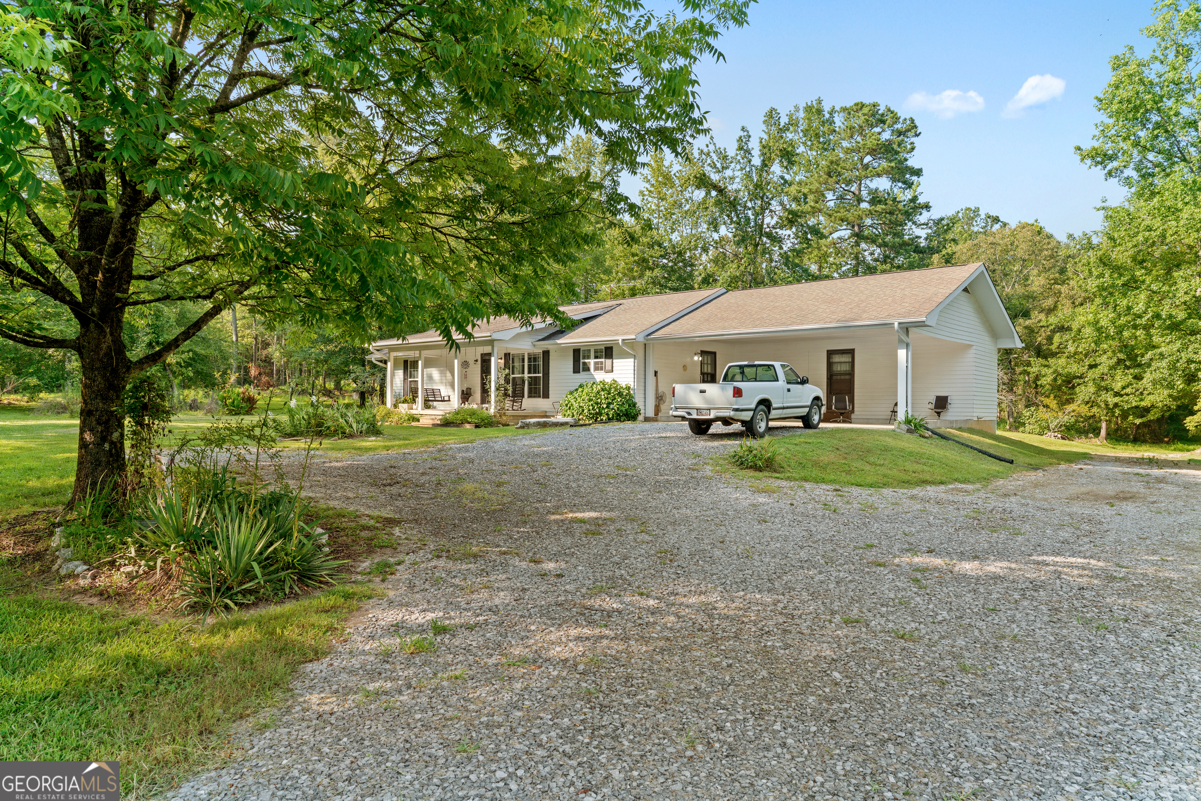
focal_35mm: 22
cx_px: 600
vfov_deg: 57.2
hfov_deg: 78.6
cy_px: 400
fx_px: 734
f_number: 7.1
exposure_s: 1/100
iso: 640
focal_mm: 22
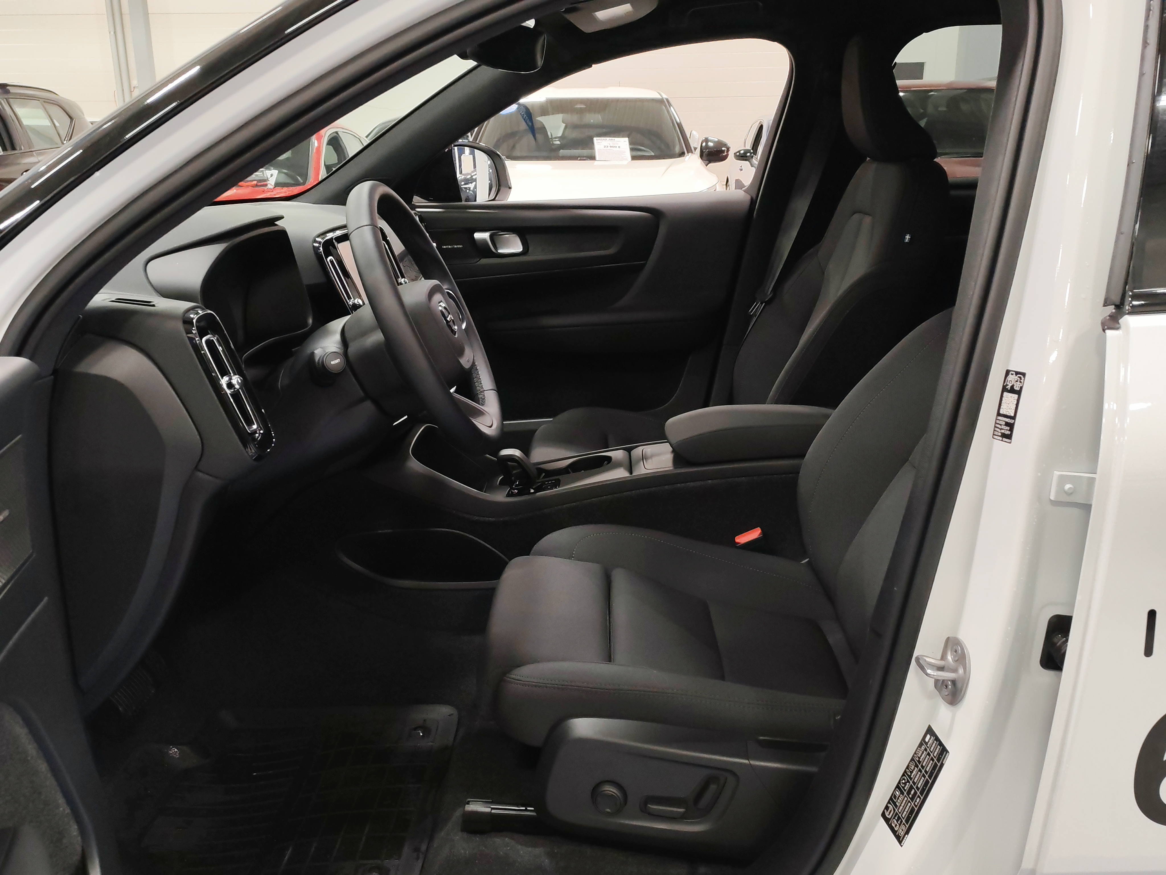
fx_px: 1112
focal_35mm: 33
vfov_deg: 42.9
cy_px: 438
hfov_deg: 55.4
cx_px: 583
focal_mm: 6.12
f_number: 1.9
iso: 800
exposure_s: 1/100
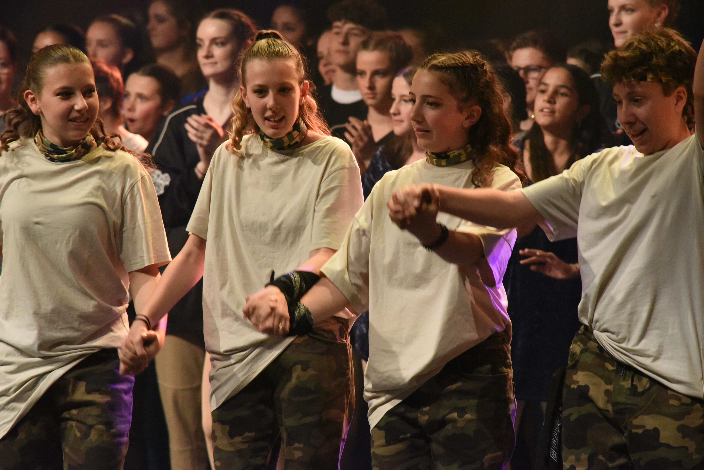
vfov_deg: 4.6
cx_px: 352
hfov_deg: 6.9
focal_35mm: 300
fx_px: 5869
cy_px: 235
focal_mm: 300
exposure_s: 1/320
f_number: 10
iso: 10000
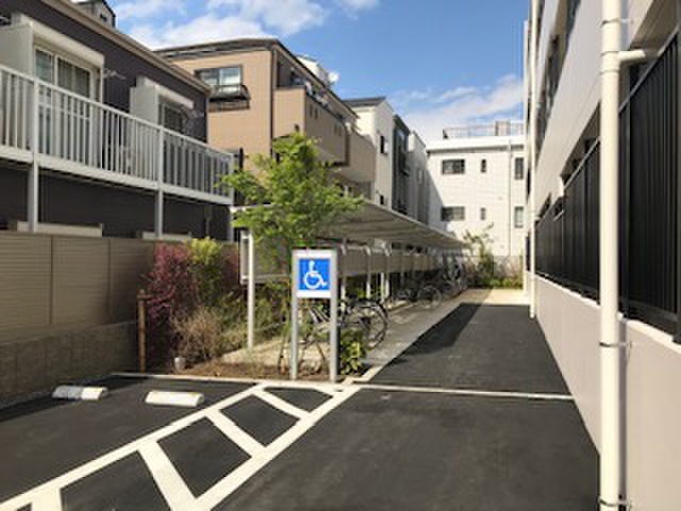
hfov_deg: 63.4
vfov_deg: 49.7
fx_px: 551
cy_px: 256
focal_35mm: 28
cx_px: 340
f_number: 1.8
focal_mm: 3.99
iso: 20
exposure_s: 1/3096
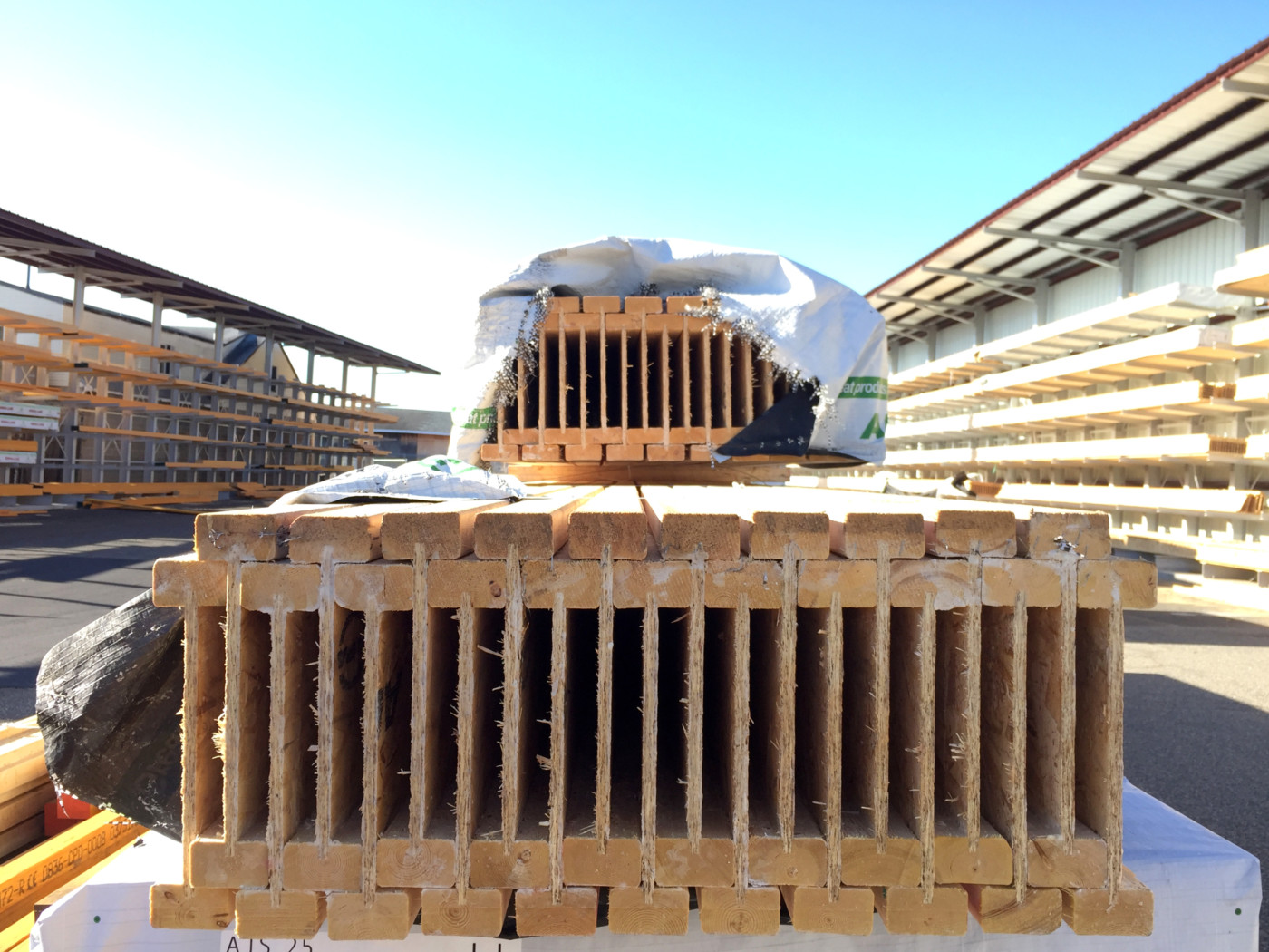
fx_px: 1063
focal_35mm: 29
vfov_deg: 48.2
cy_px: 476
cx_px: 634
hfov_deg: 61.7
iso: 32
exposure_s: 1/399
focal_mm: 4.15
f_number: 2.2
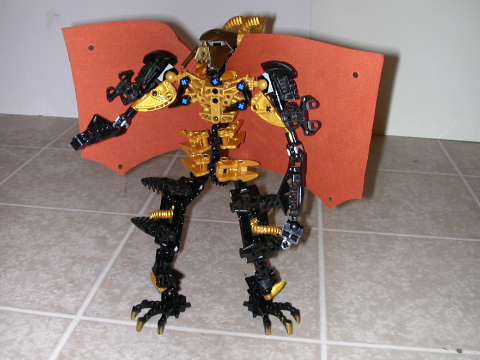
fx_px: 596
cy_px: 190
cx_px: 229
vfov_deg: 33.6
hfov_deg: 43.8
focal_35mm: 43
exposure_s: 1/59.9
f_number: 2.7
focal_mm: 5.6
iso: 100
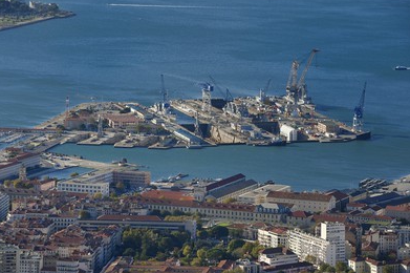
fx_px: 2446
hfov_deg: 9.6
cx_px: 200
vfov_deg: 6.4
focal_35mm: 215
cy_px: 133
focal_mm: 200
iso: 200
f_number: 9
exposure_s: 1/500
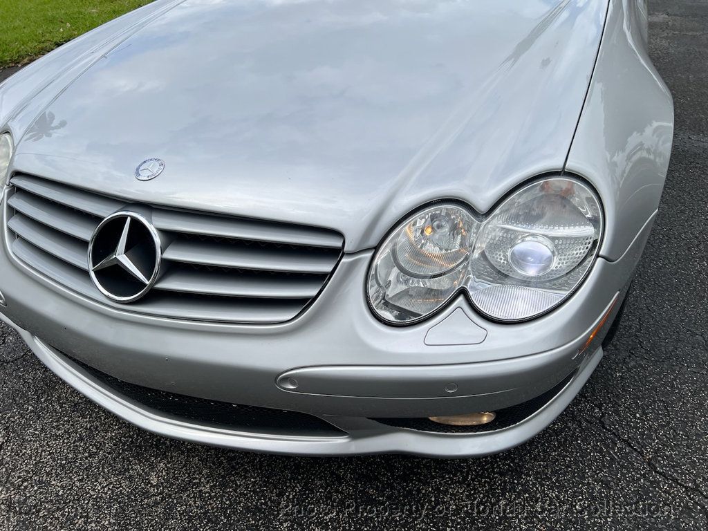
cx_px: 354
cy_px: 266
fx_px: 532
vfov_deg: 53.1
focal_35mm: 26
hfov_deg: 67.3
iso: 50
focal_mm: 5.7
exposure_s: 1/5587
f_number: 1.5
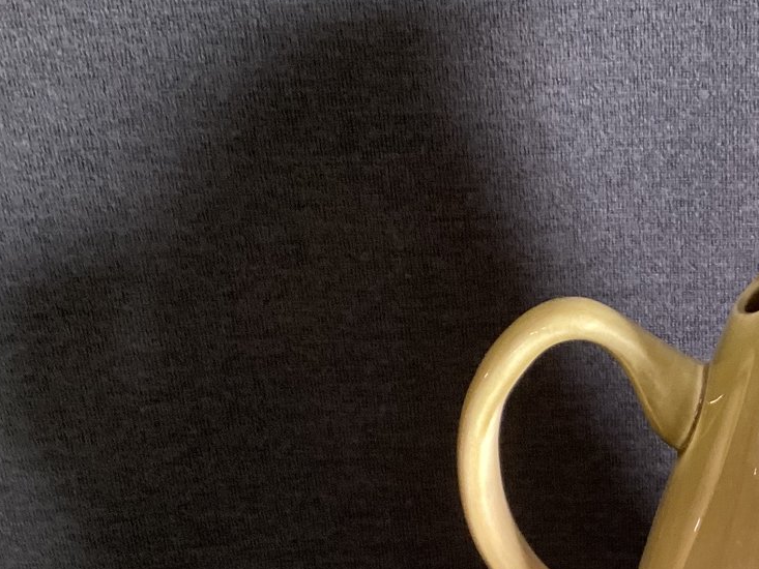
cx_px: 755
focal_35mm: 64
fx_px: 1404
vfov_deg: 22.5
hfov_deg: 28.4
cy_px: 484
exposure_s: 1/60
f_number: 2.4
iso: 160
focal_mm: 3.3
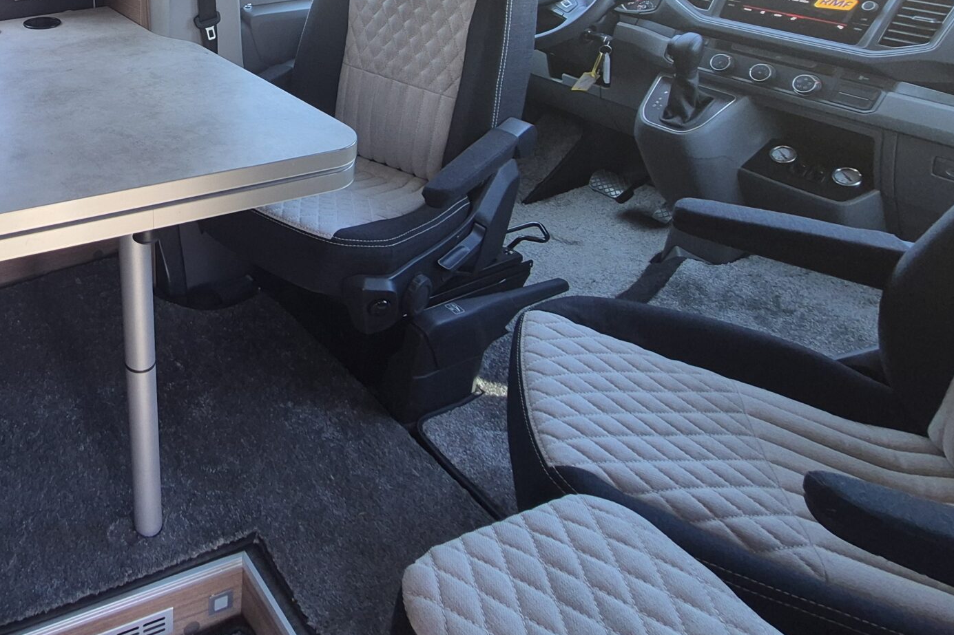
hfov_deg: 61.3
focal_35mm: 25
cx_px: 110
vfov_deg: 45.6
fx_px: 662
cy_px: 45
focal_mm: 2.2
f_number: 2.2
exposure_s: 1/100
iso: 64
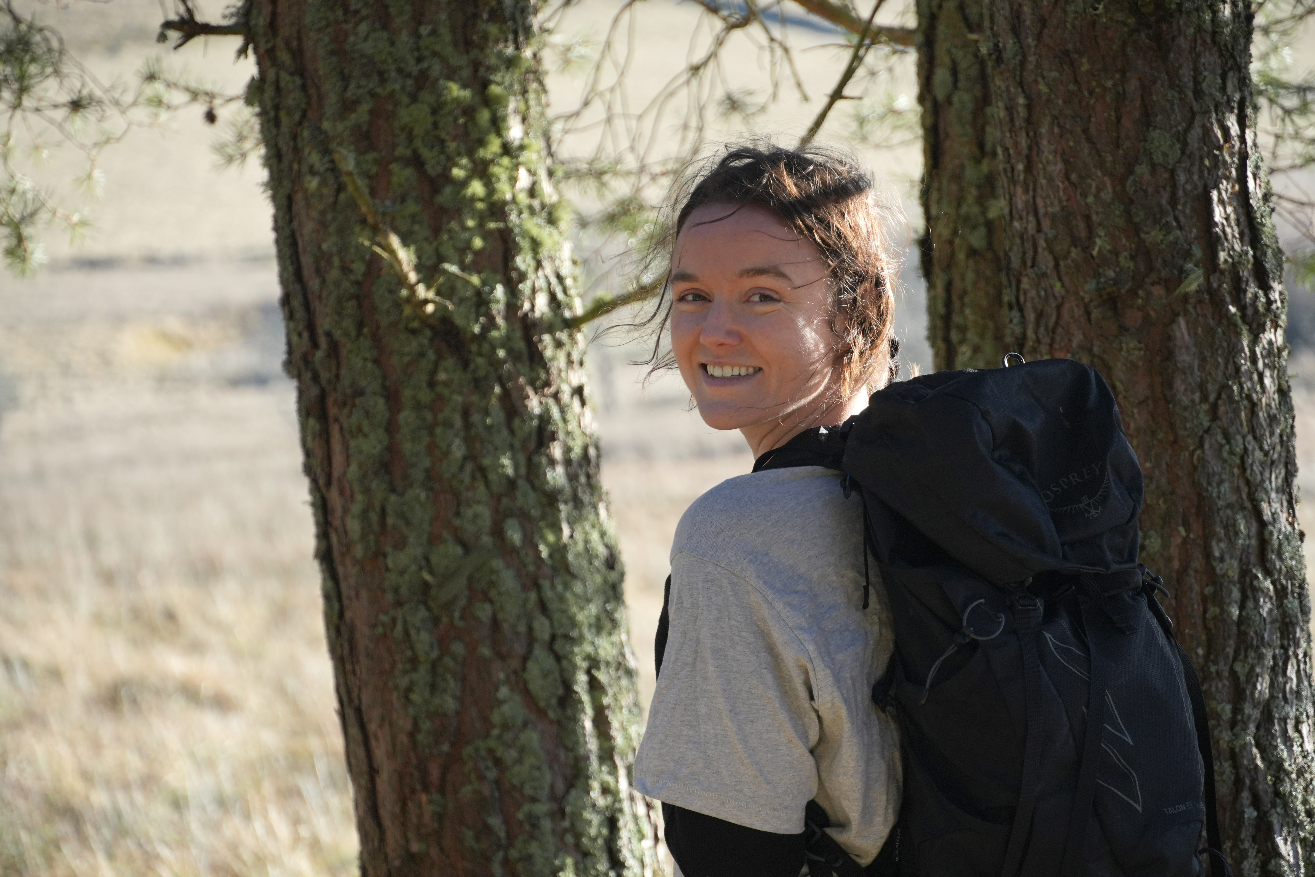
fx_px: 5972
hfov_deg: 12.6
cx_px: 658
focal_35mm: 164
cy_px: 438
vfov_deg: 8.4
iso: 500
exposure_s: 1/640
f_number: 5.6
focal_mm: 109
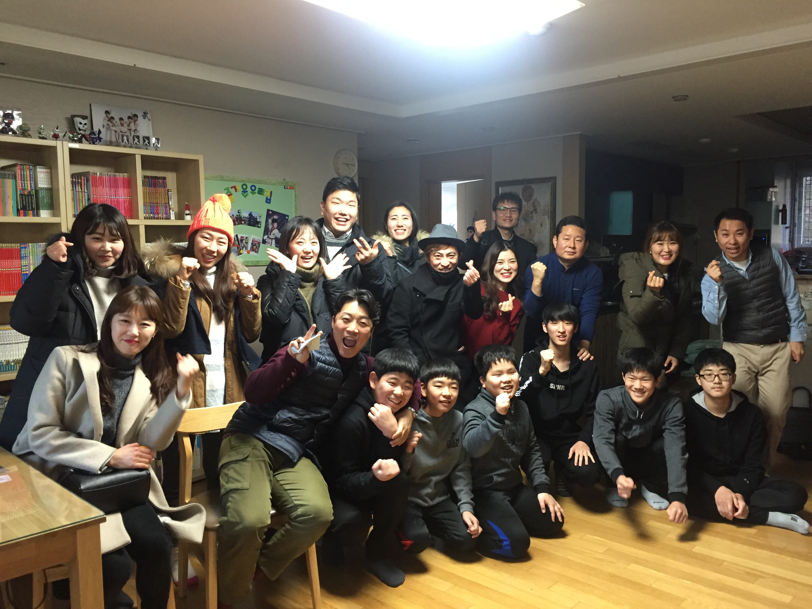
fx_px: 680
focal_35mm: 29
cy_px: 304
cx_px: 406
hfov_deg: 61.7
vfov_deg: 48.2
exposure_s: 1/30
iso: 160
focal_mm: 4.15
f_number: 2.2
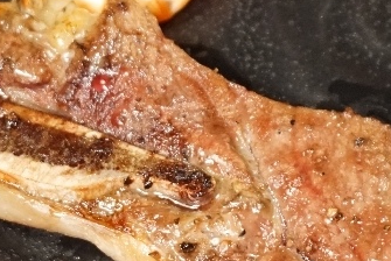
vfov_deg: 11.9
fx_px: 1245
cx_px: 337
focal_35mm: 115
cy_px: 253
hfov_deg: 17.6
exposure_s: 1/60
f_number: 4.5
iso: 2500
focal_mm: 25
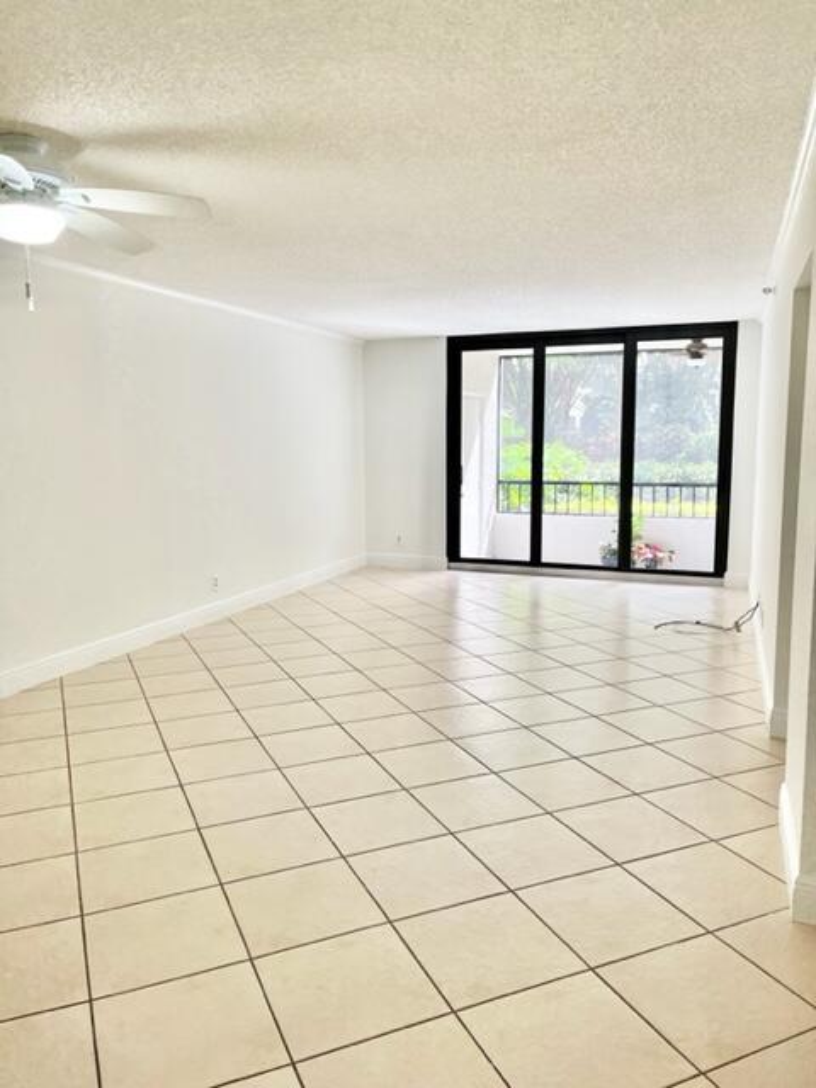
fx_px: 817
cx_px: 408
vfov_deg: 67.3
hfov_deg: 53.1
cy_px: 544
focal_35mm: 26
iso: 64
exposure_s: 1/128
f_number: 1.6
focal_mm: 5.1
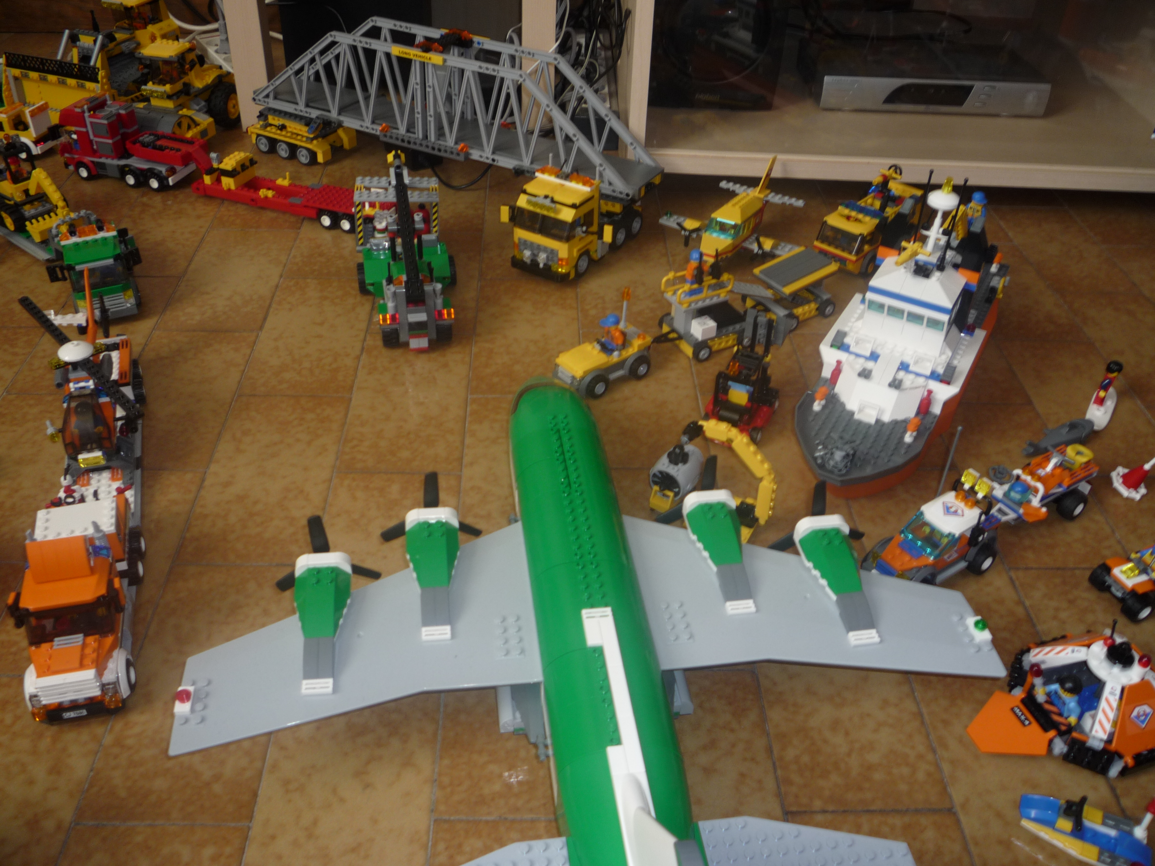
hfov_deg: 58.4
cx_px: 578
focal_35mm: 31
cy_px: 433
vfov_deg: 45.4
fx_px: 1034
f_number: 3.3
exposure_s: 1/30
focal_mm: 5.3
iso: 100
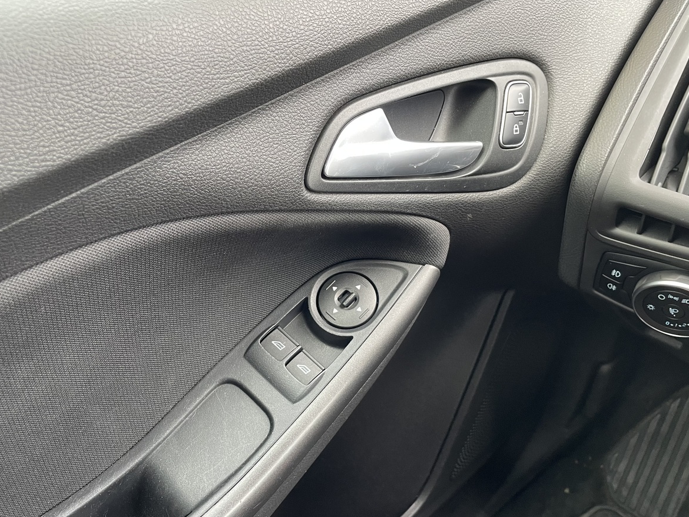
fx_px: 637
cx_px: 324
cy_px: 307
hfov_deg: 56.8
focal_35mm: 32
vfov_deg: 44.0
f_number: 1.6
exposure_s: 1/83
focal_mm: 4.2
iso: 125
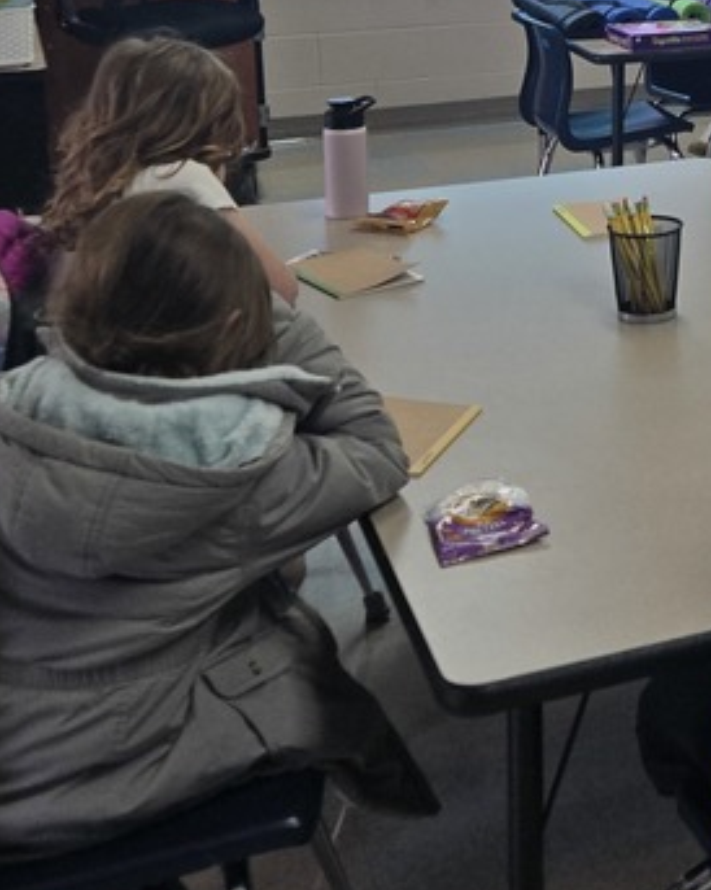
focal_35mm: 67
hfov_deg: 20.9
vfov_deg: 27.1
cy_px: 52
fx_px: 1764
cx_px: 906
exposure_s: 1/120
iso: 100
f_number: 1.8
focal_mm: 5.4
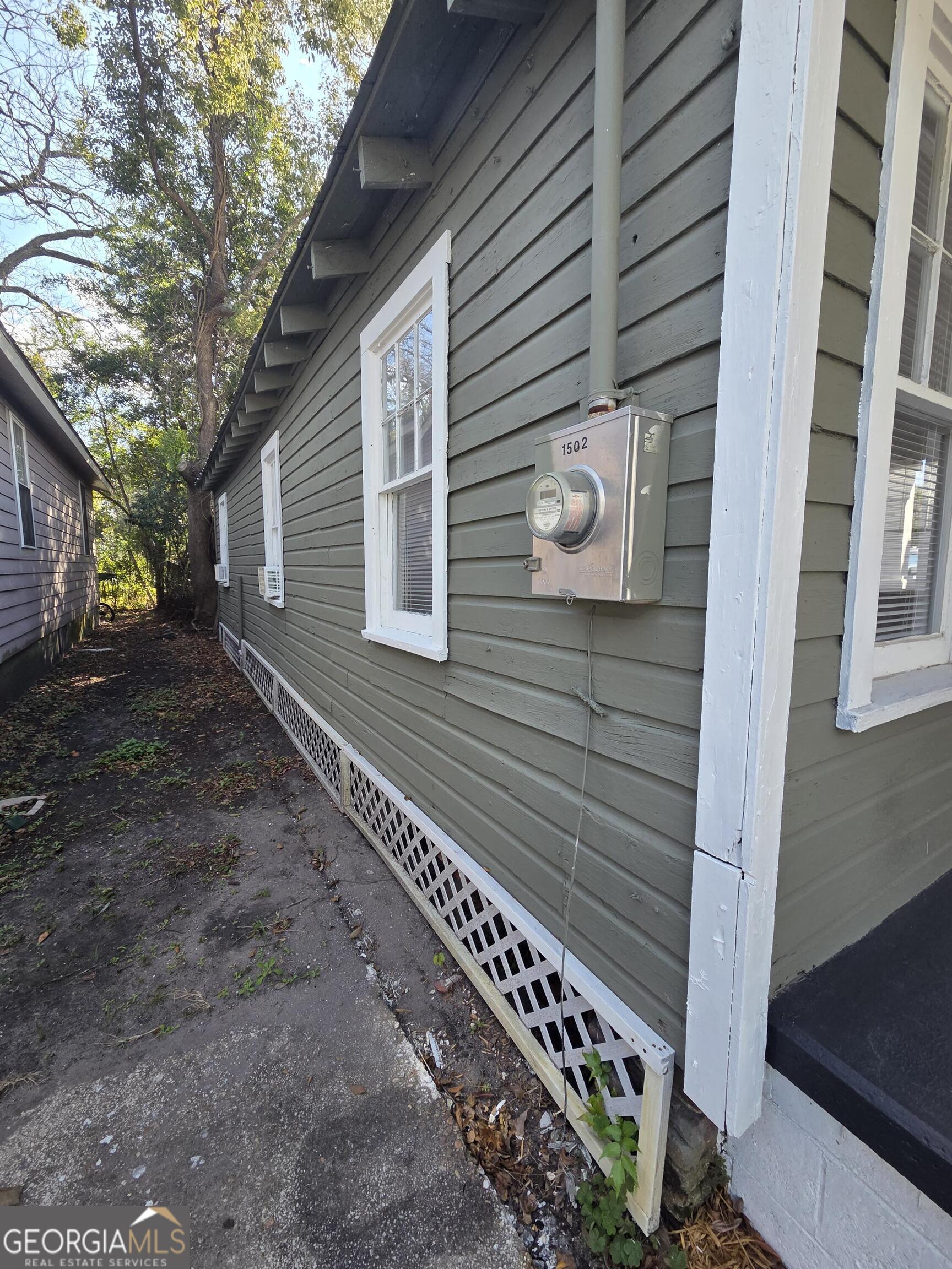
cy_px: 634
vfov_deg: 106.2
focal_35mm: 13
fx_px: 477
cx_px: 476
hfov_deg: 89.9
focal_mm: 2.2
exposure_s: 1/347
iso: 50
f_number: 2.2
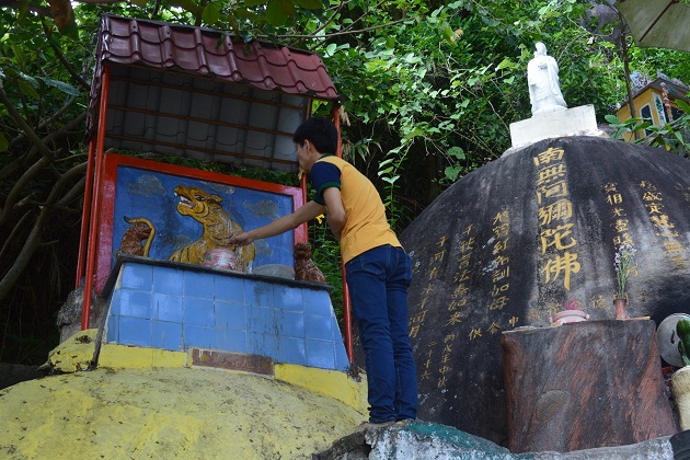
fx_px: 1006
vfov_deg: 25.8
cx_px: 345
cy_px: 230
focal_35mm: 52
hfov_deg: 37.9
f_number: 7.1
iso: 400
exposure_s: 1/40
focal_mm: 35
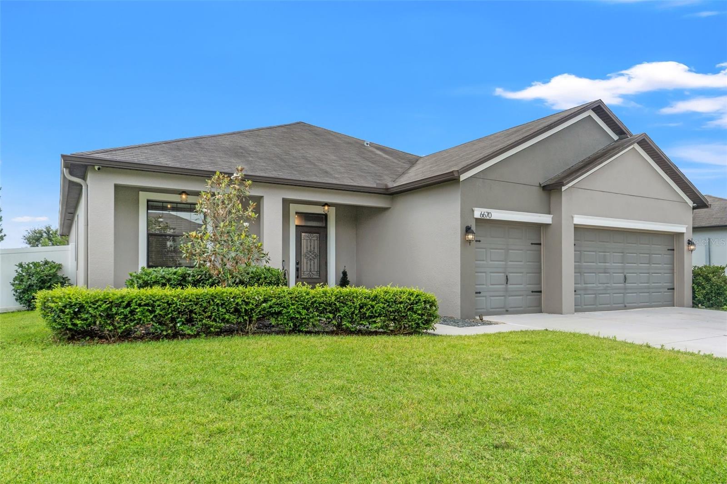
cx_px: 364
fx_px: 515
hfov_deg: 70.4
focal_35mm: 26
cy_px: 242
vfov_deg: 50.4
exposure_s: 1/1000
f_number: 7.1
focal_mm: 17
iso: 400
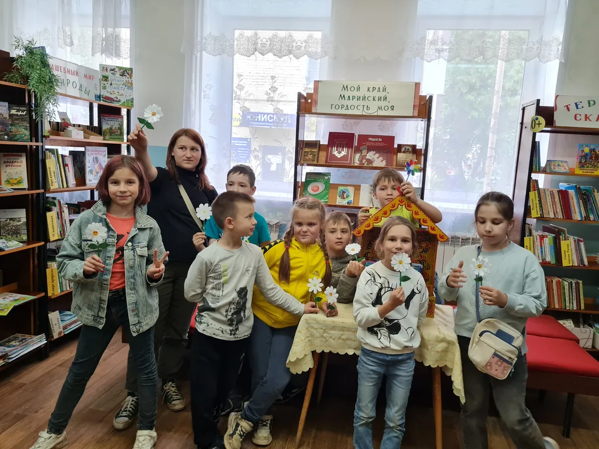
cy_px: 224
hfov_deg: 67.3
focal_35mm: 26
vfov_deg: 53.1
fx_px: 450
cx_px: 300
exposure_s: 1/100
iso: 250
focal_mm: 5.4
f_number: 1.8
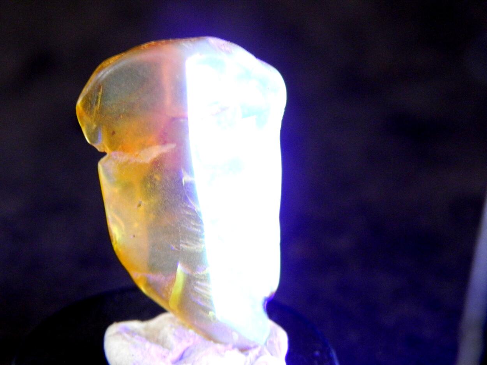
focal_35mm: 117
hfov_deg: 16.8
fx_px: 1646
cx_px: 244
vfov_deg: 12.7
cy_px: 182
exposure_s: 1/11.7
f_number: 4
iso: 400
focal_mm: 20.8
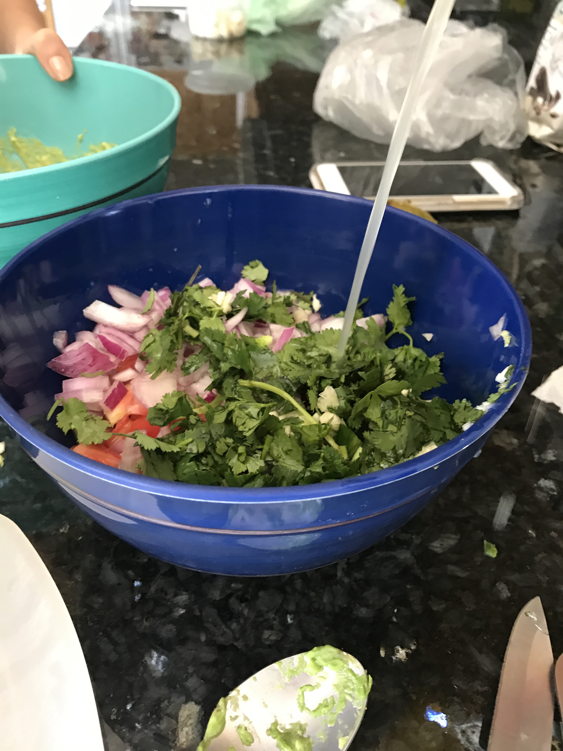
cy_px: 376
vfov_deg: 63.4
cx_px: 282
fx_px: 607
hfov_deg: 49.7
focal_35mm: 28
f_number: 1.8
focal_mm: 3.99
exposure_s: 1/15
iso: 64
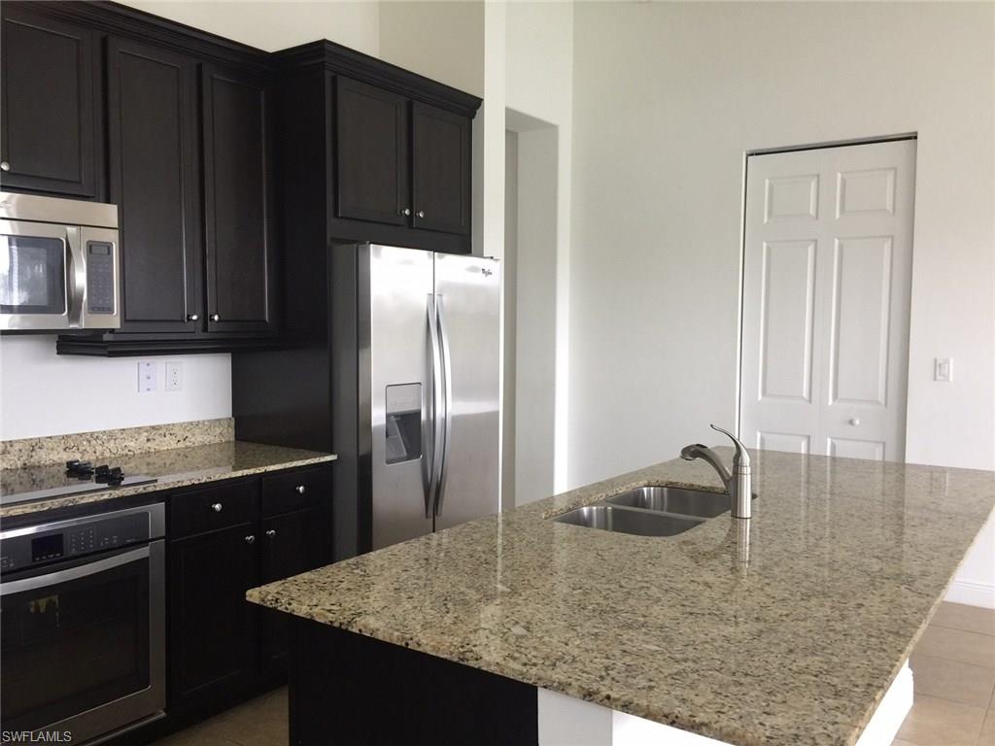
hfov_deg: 61.7
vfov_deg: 48.2
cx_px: 498
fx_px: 834
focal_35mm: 29
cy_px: 373
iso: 64
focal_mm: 4.15
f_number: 2.2
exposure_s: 1/15
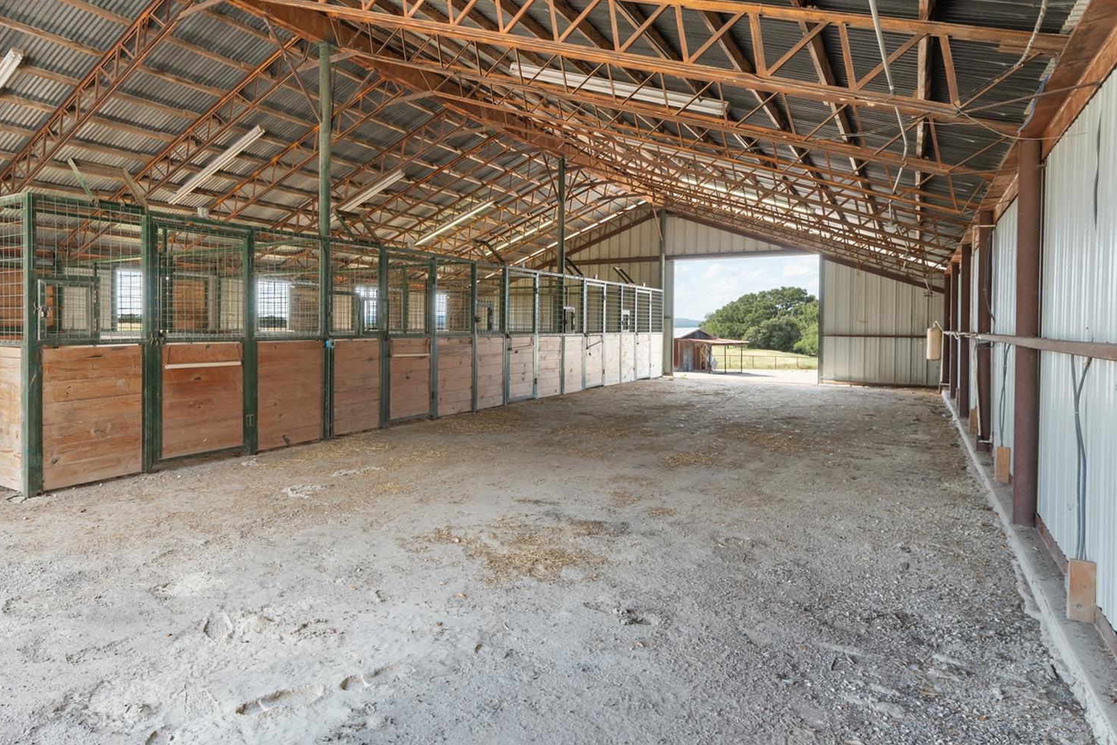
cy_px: 310
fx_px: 683
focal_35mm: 22
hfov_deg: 75.6
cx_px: 353
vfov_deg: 56.9
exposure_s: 1/6
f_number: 8
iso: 400
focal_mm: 16
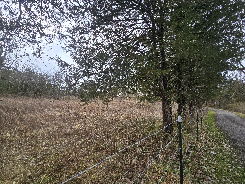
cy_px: 92
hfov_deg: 106.2
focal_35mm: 13
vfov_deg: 89.9
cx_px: 122
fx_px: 92
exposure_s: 1/566
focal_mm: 2.2
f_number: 2.2
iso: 50
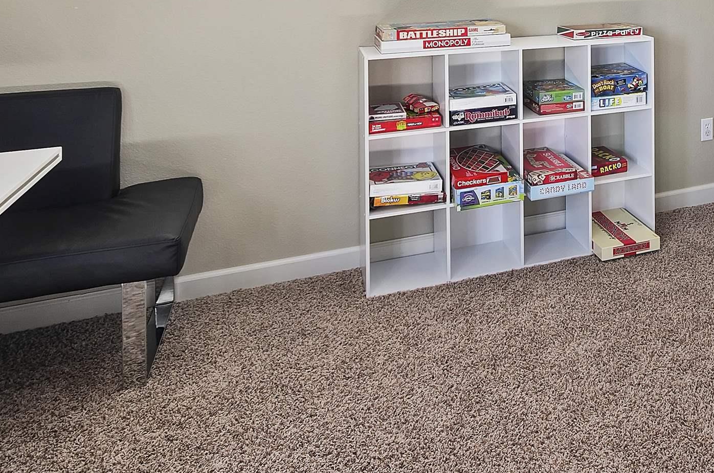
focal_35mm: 33
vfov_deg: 35.3
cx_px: 630
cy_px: -18
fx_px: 653
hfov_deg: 51.3
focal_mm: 10
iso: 200
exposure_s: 1/4
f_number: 6.7
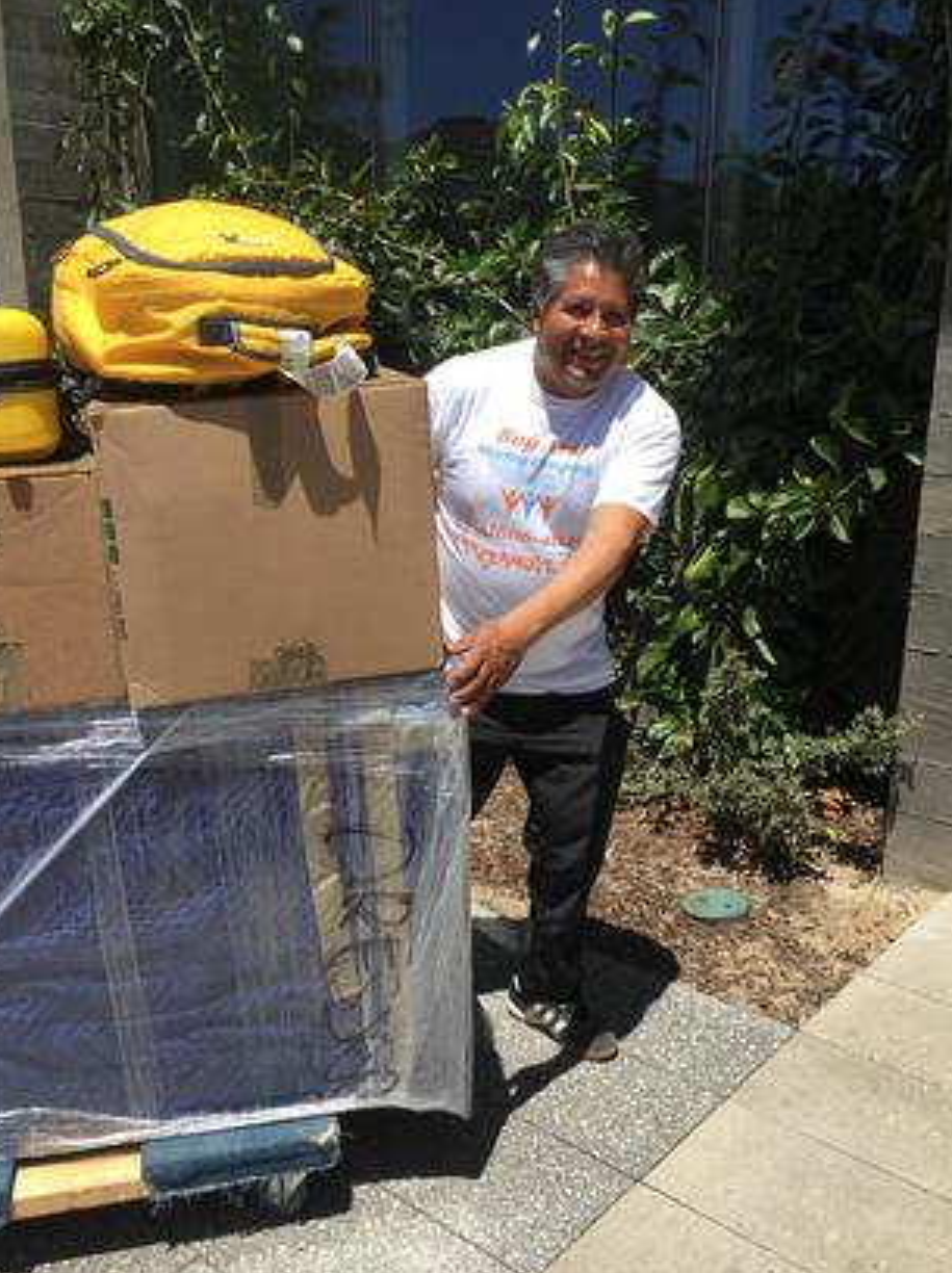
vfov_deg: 56.8
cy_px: 690
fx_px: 1176
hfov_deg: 44.1
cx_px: 454
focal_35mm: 32
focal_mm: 4.15
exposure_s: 1/1980
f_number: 2.2
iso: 32
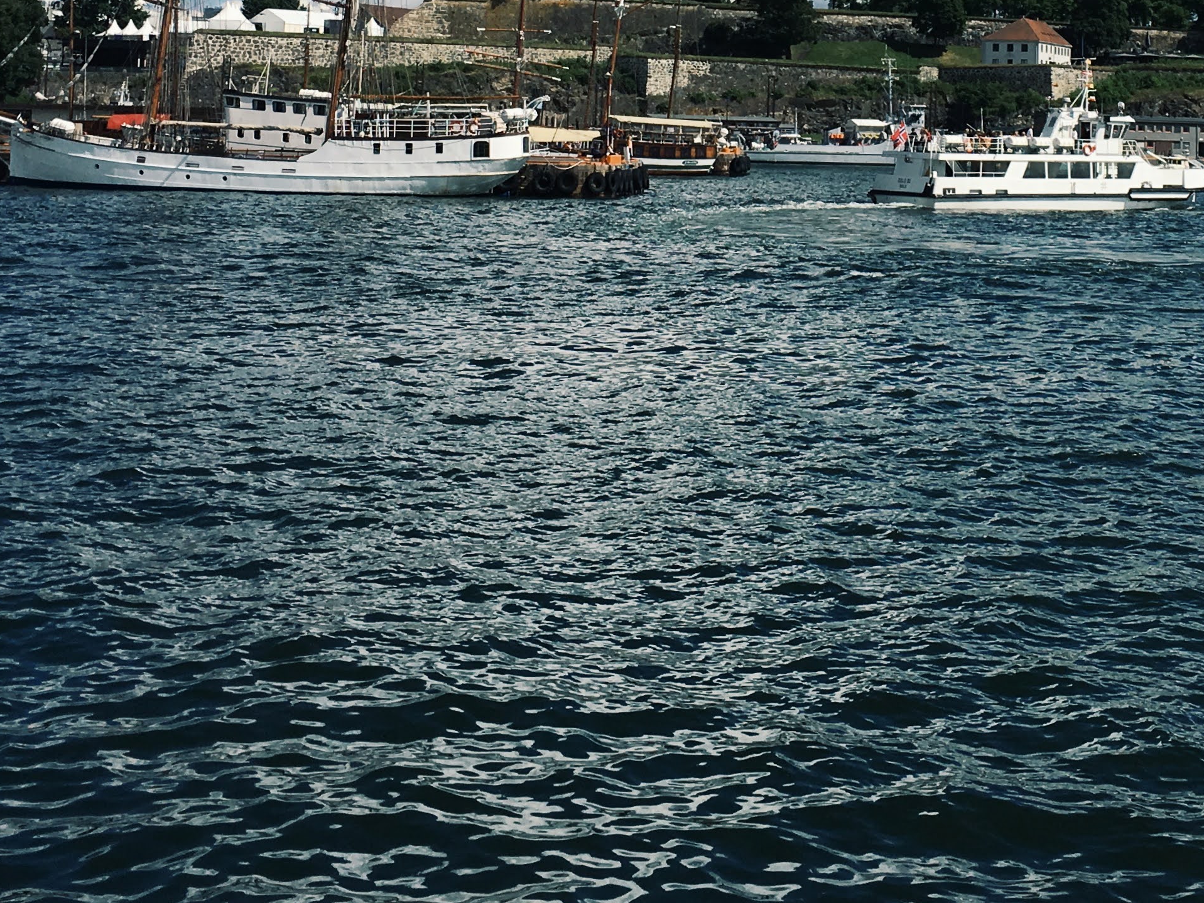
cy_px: -21
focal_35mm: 61
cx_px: 877
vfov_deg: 23.0
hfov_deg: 31.2
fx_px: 2122
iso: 25
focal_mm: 4.15
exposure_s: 1/3497
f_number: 2.2
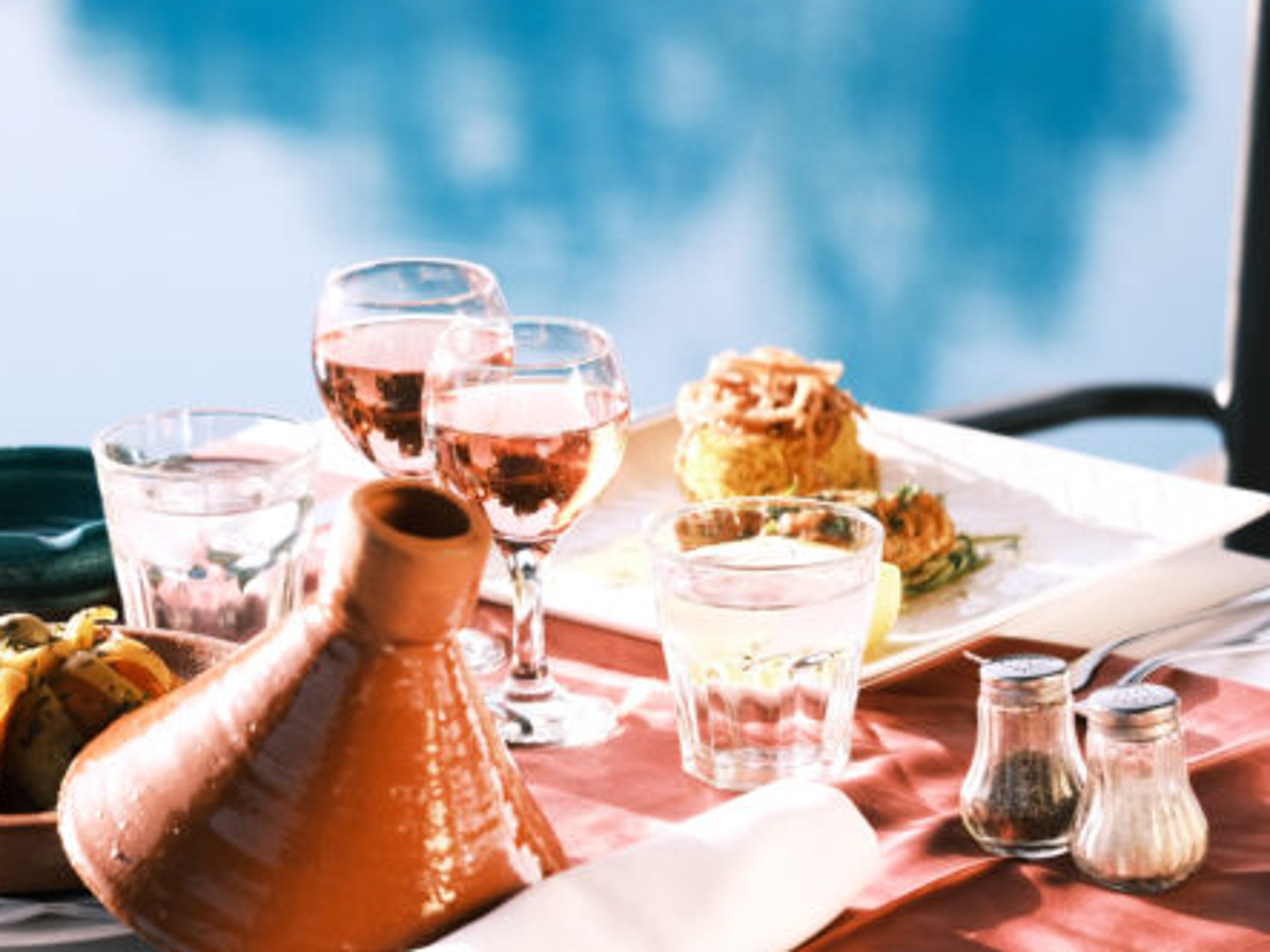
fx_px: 7446
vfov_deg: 7.3
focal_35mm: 203
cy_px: 387
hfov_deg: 9.7
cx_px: 462
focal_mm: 80
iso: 200
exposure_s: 1/640
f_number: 2.8
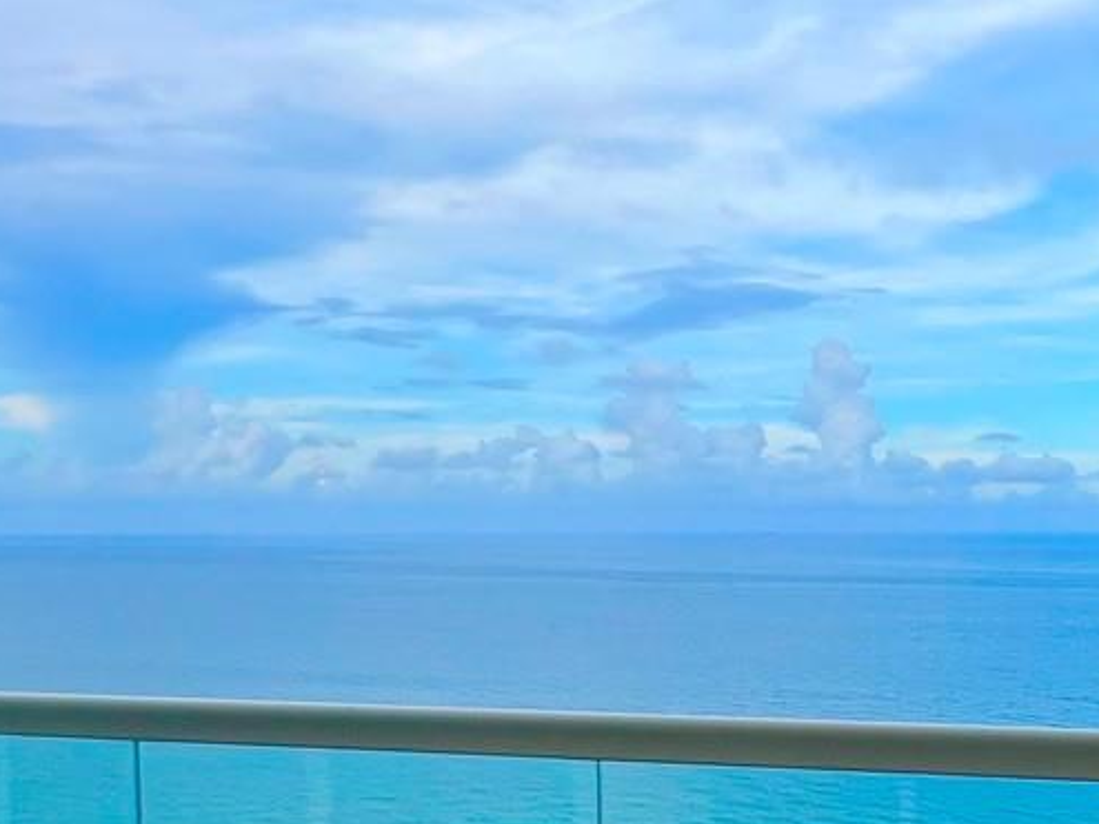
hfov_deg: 41.9
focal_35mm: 42
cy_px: 582
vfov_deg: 33.9
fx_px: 1333
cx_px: 946
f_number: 1.8
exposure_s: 1/779
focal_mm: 1.57
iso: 32
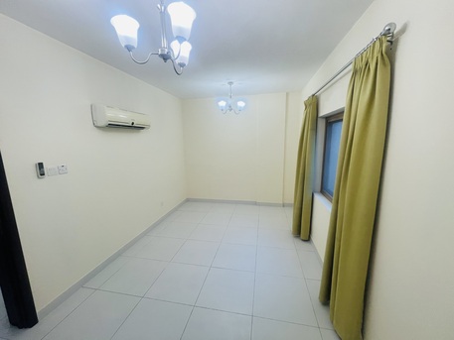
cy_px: 170
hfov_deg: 106.2
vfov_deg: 89.9
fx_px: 171
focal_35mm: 13
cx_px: 227
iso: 100
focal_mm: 1.57
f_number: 1.8
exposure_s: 1/100
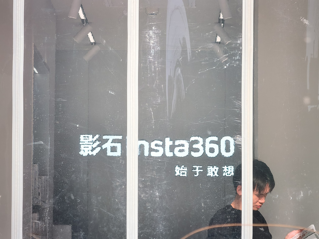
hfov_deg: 9.5
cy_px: 120
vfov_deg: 7.1
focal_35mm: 208
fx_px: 1917
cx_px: 160
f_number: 3.5
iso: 50
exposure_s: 1/411
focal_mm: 16.85
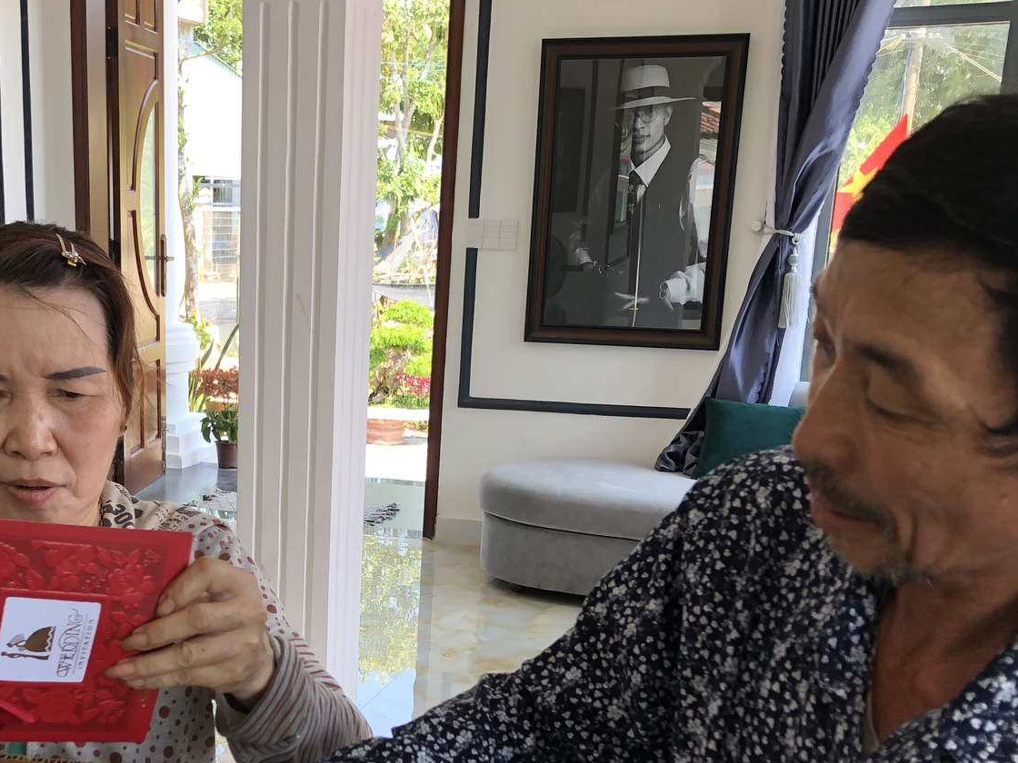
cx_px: 272
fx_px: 1470
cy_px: 660
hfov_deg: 37.4
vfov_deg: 28.2
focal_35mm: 50
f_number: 1.8
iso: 40
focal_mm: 4
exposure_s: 1/120
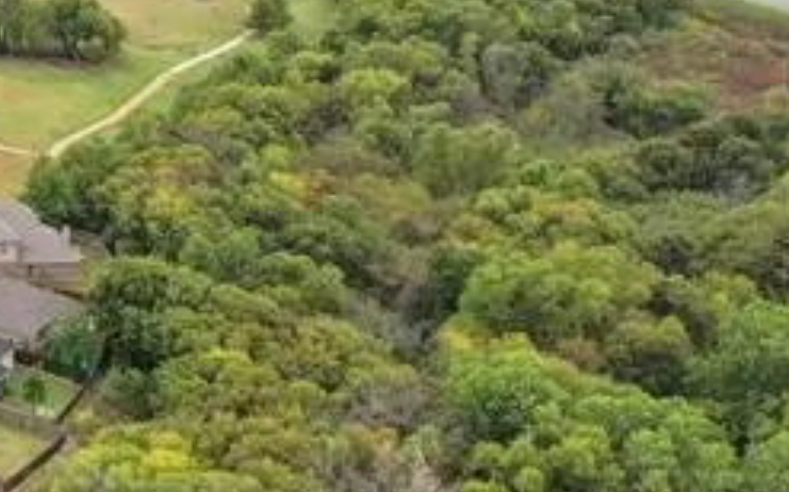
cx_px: -406
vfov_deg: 13.9
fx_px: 1998
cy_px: 48
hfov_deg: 19.4
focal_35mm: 93
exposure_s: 1/1000
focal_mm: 8.4
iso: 100
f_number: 2.8
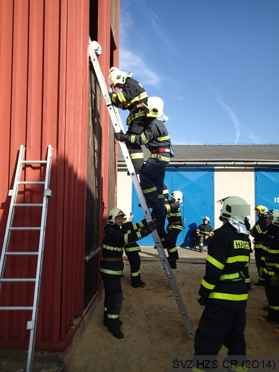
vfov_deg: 69.4
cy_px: 186
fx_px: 269
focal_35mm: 25
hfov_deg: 54.9
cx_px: 140
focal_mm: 4.5
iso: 100
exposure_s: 1/2000
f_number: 2
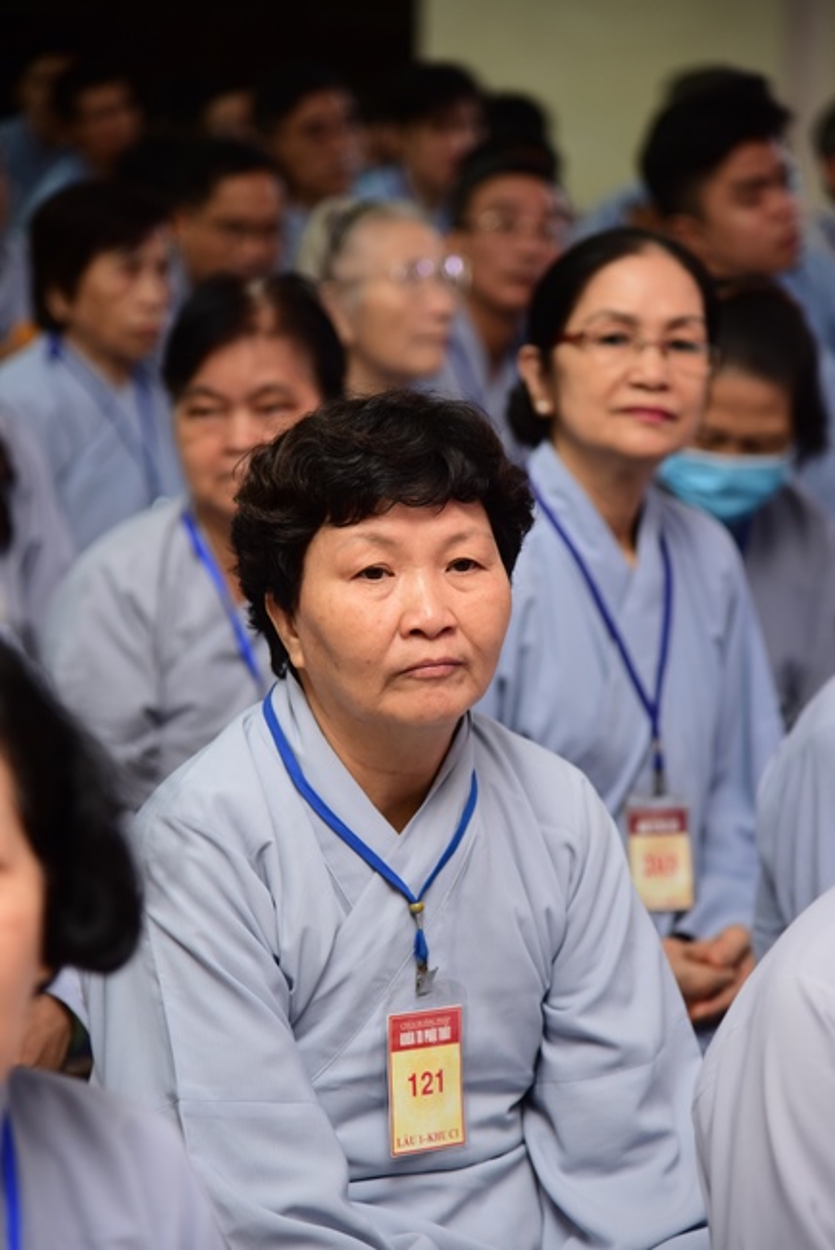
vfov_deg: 17.1
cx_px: 418
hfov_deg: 11.4
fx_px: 4170
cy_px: 625
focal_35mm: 120
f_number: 4
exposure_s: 1/60
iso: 800
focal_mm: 120
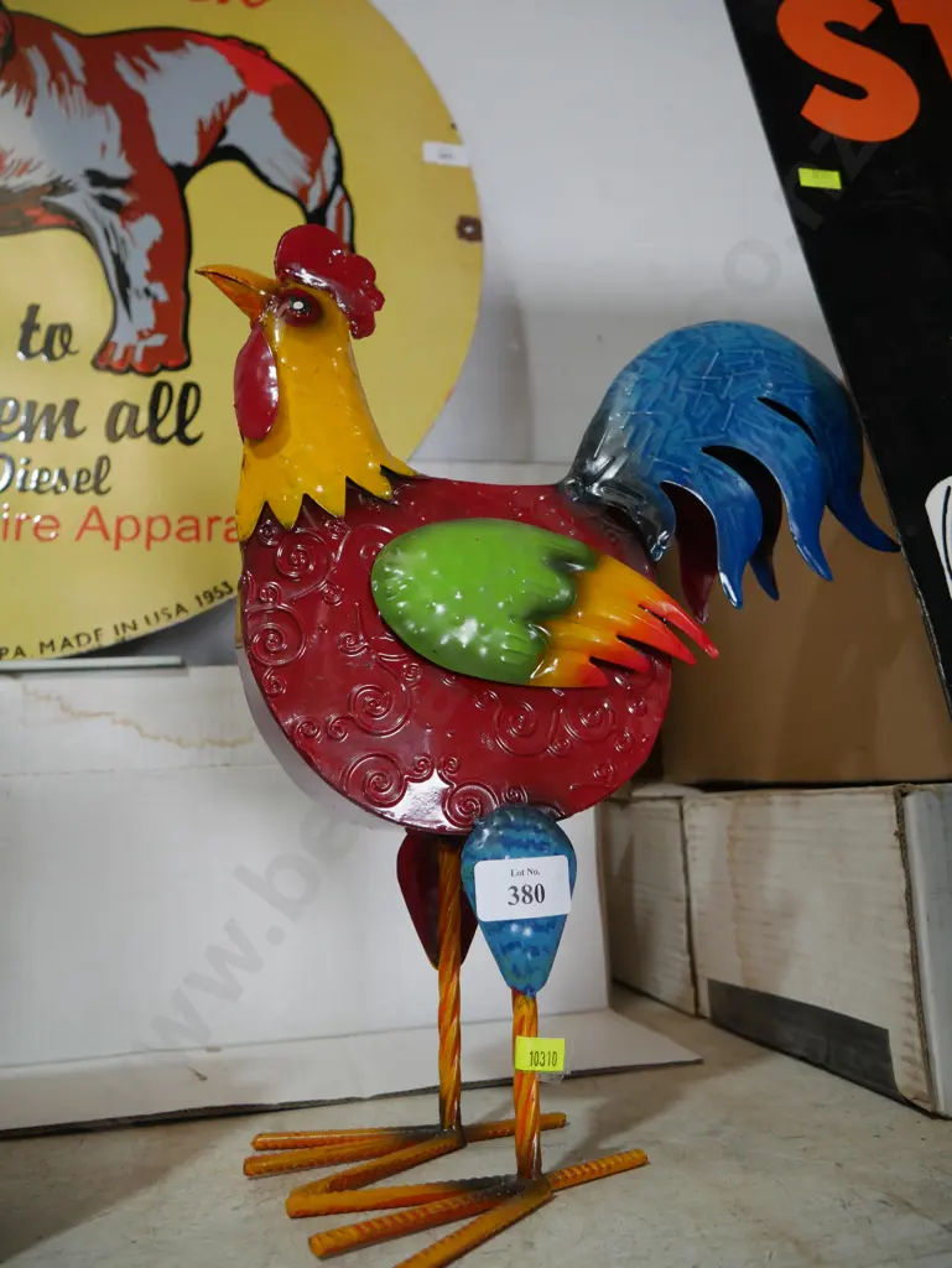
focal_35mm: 28
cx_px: 476
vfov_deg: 63.4
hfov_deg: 49.8
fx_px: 1026
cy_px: 634
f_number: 3.5
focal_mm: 14
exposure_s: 1/60
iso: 250
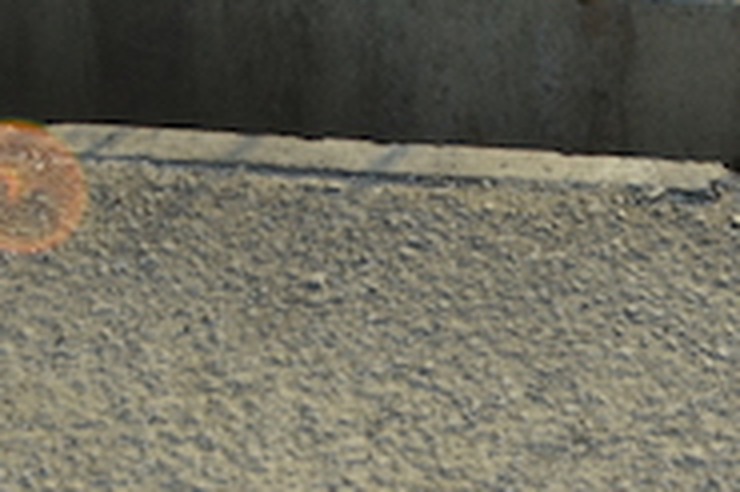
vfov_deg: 11.9
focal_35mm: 105
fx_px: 2156
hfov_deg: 19.5
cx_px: 440
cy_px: -430
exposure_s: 1/250
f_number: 8
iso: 180
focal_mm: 18
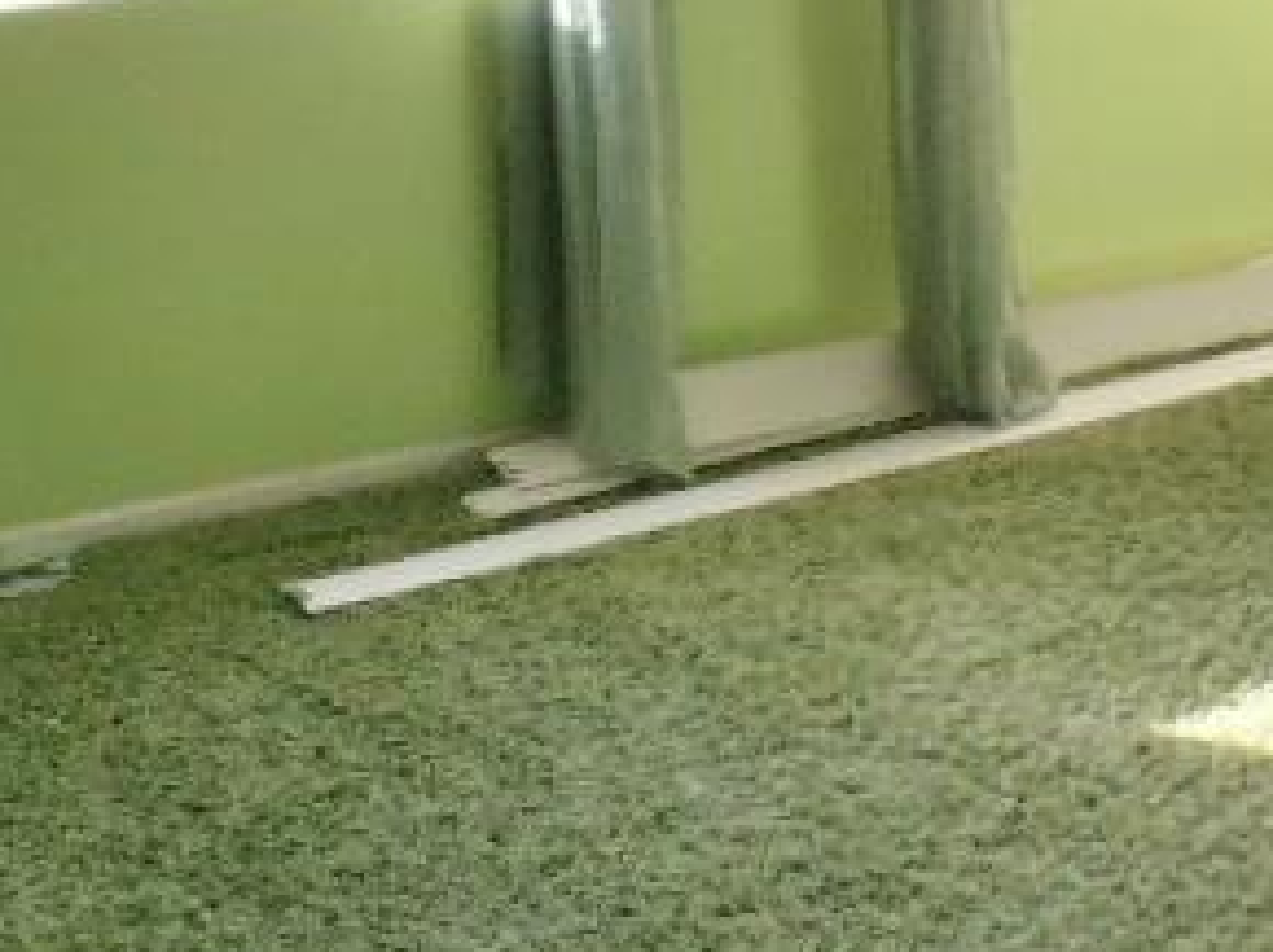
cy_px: -325
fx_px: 3895
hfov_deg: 16.2
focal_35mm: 106
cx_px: 2160
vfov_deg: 13.4
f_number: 3
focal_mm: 4.2
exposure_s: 1/125
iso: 80
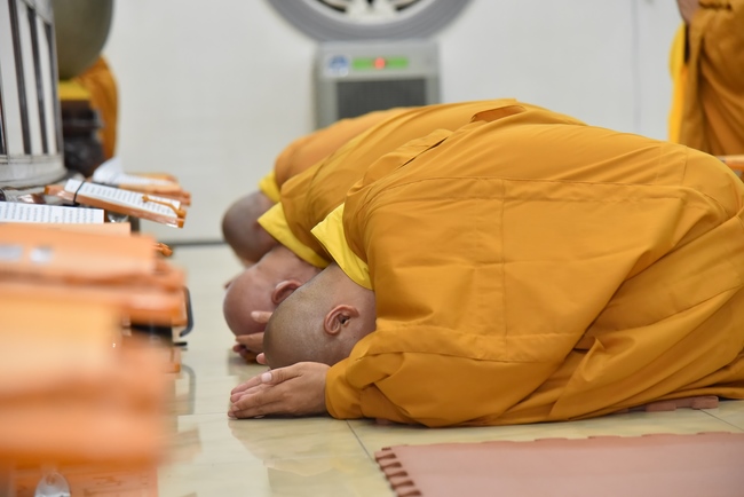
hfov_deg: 20.4
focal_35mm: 100
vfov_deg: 13.7
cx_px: 372
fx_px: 2067
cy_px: 248
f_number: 4.5
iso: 3200
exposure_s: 1/125
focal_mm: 100
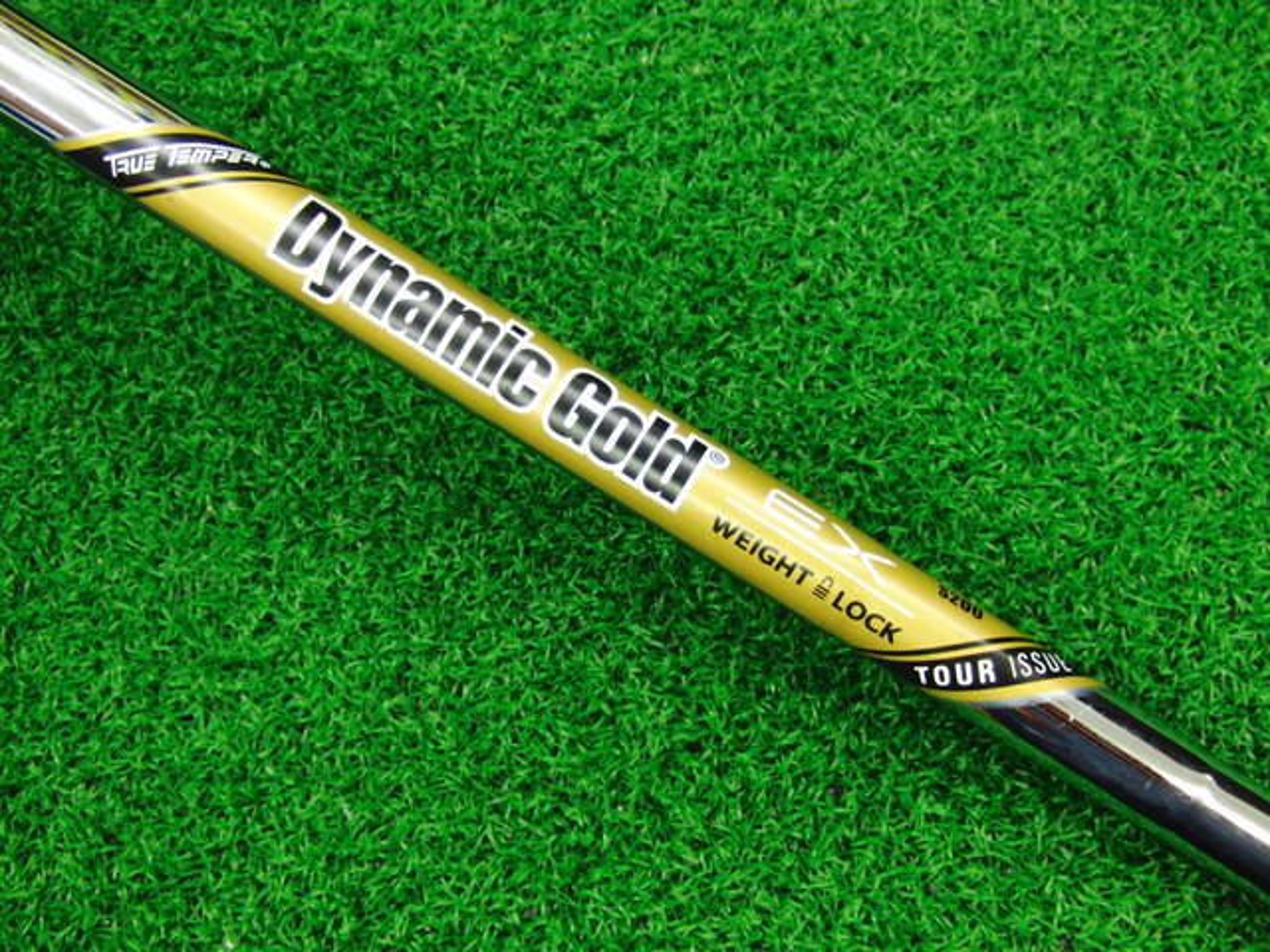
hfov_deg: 50.1
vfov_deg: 38.7
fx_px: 1357
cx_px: 635
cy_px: 476
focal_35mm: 37
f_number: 3.6
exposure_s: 1/30
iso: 400
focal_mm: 6.42
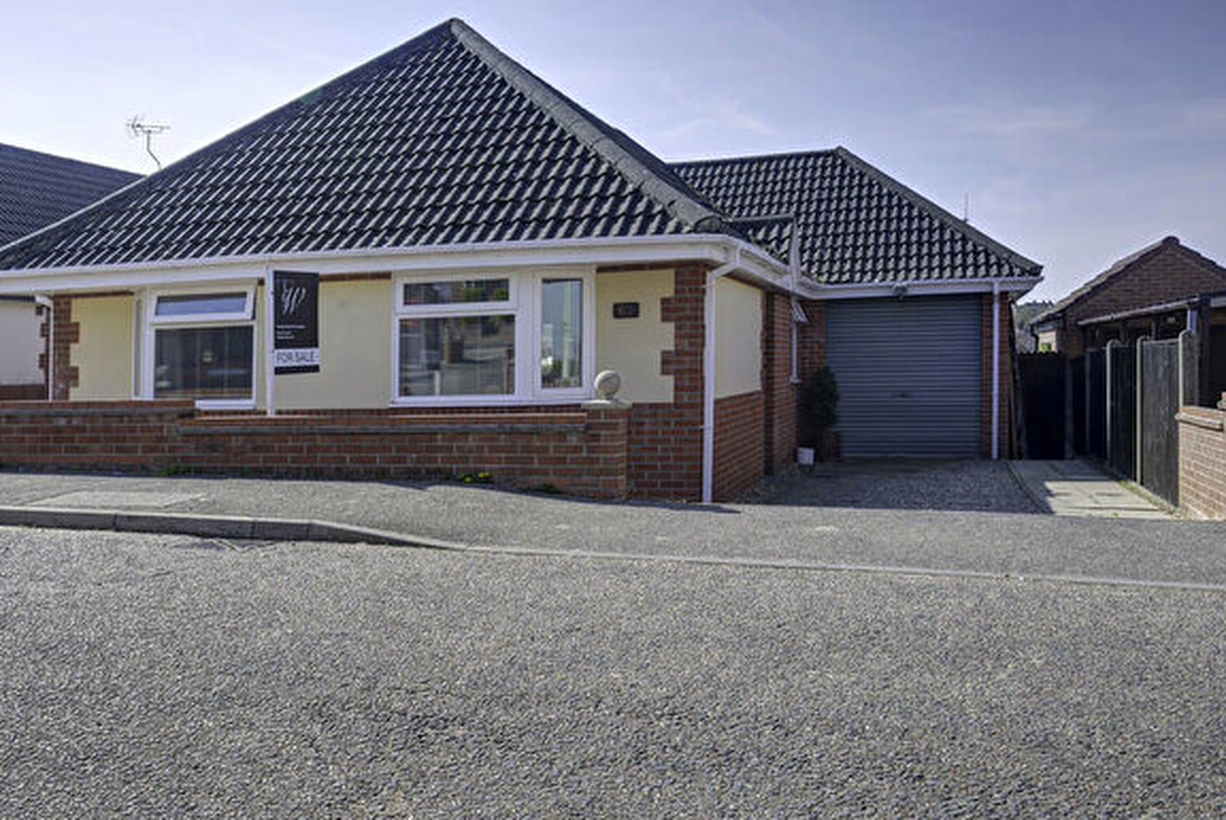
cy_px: 342
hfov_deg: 55.5
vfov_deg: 38.8
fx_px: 1159
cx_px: 509
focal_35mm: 34
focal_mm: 28
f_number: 10
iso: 100
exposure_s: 1/125
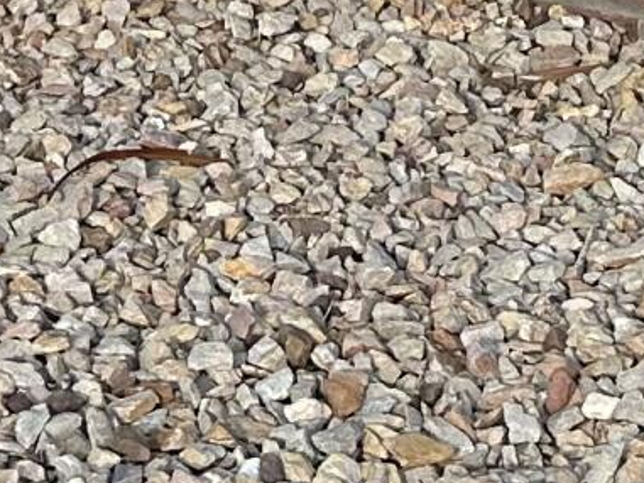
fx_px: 3517
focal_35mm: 189
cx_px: 308
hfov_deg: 10.5
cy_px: -1295
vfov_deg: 6.6
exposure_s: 1/2203
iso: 80
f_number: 1.78
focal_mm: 6.86
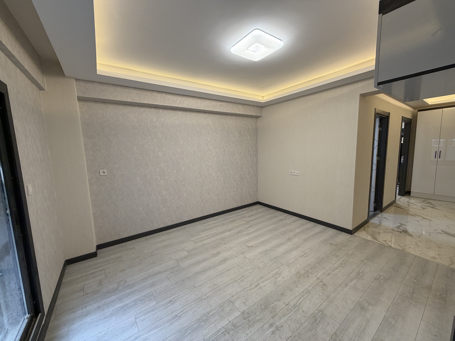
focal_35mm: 14
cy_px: 170
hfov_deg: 102.1
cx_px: 228
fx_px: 184
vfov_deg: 85.7
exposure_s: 1/100
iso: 160
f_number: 2.2
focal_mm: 2.22
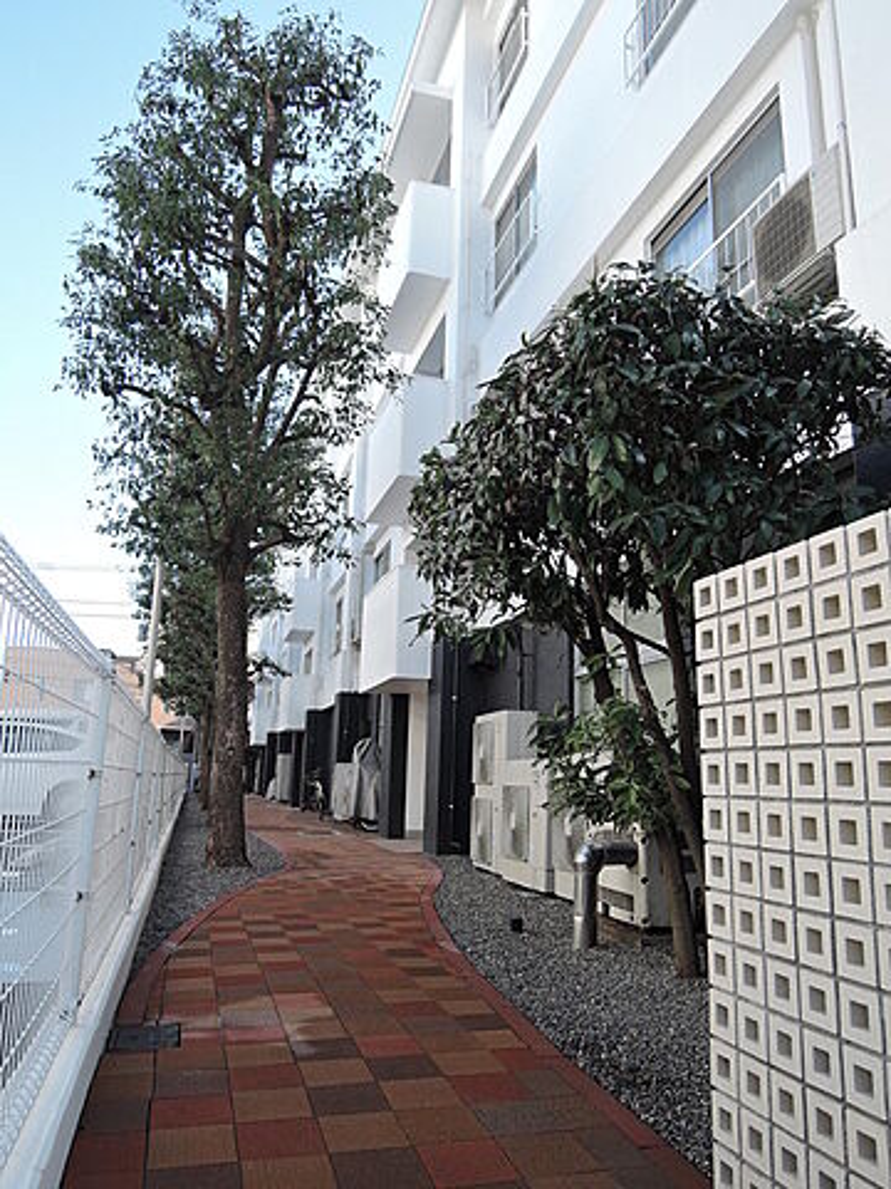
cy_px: 594
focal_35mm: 24
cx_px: 446
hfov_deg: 56.8
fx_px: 824
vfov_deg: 71.6
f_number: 2.8
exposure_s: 1/40
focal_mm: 5.1
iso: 80
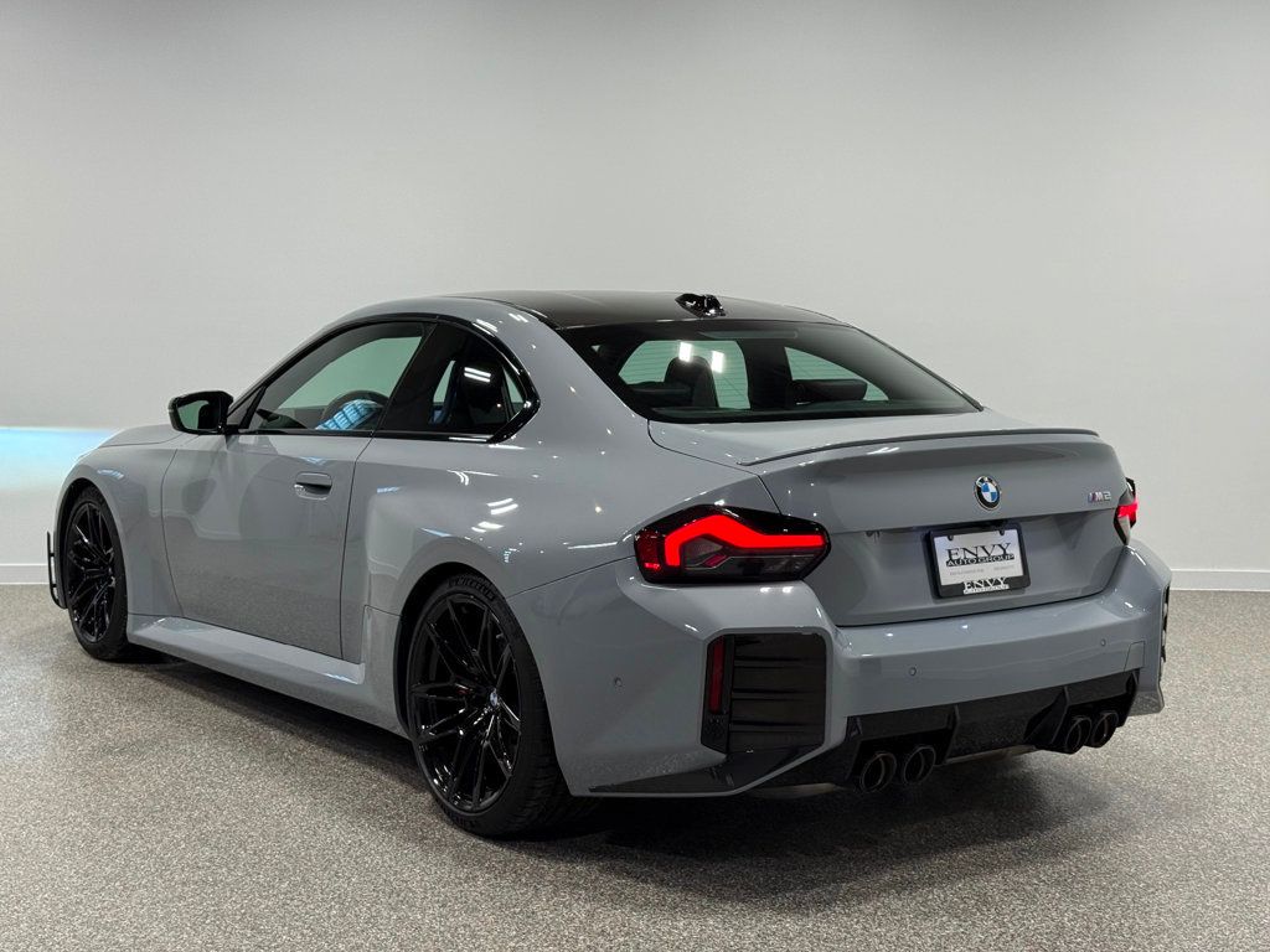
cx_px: 635
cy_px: 476
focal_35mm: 48
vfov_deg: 30.3
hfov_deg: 39.7
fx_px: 1761
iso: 64
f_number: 1.78
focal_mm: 6.76
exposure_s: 1/305
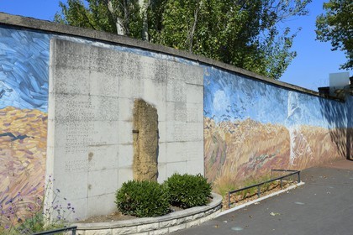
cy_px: 118
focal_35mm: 36
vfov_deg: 36.9
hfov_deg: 53.1
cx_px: 176
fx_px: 353
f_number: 13
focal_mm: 36
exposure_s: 1/250
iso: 200
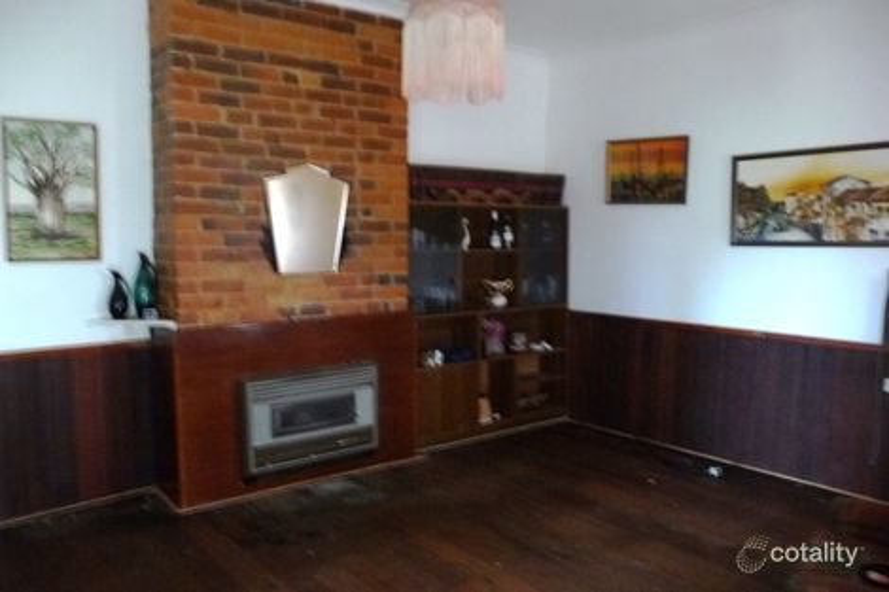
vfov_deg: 46.4
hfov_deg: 65.5
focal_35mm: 28
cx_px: 444
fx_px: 691
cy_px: 296
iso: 400
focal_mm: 4.7
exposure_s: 1/8
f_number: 3.3
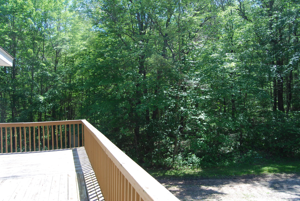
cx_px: 153
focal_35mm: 28
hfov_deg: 65.4
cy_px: 99
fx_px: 234
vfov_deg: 46.5
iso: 125
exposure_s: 1/125
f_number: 5.6
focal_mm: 18
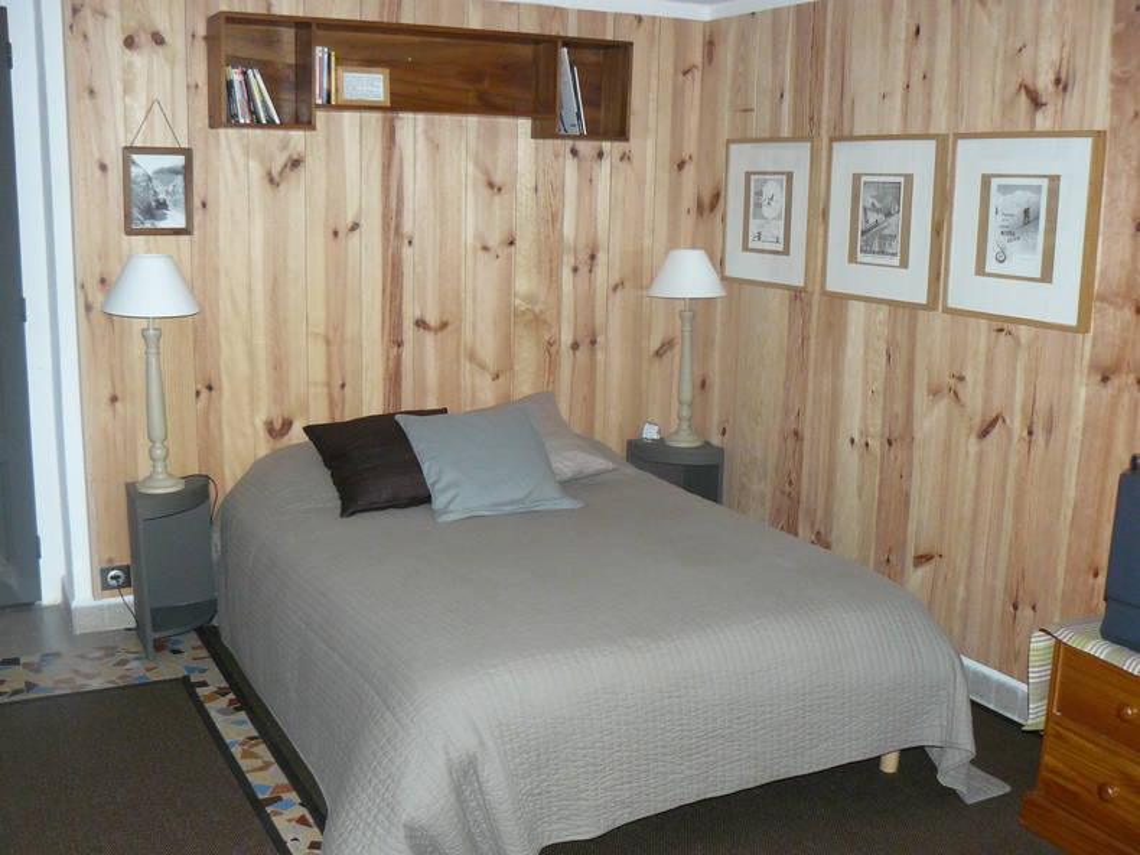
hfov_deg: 50.2
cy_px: 428
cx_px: 570
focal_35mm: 37
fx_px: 1218
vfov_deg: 38.6
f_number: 2.8
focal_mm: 6.2
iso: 250
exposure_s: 1/30
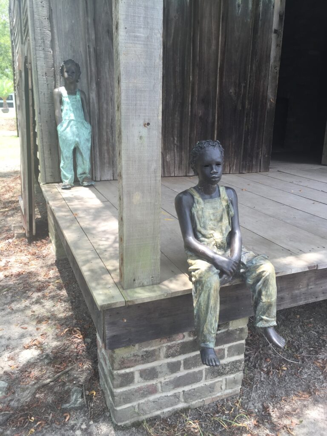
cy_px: 218
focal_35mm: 29
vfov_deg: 61.7
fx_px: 365
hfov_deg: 48.2
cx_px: 164
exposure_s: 1/196
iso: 32
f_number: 2.2
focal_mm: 4.15
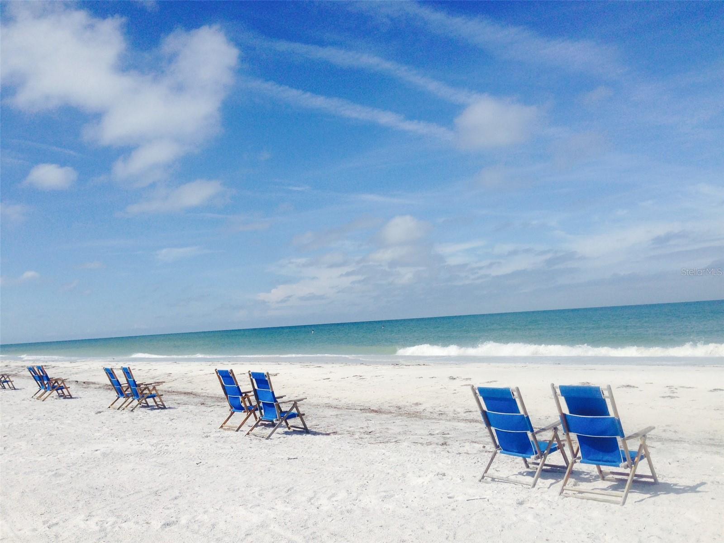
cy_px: 272
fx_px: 690
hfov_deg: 55.4
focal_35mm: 33
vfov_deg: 42.9
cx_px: 362
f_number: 2.4
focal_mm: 4.12
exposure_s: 1/3390
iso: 50
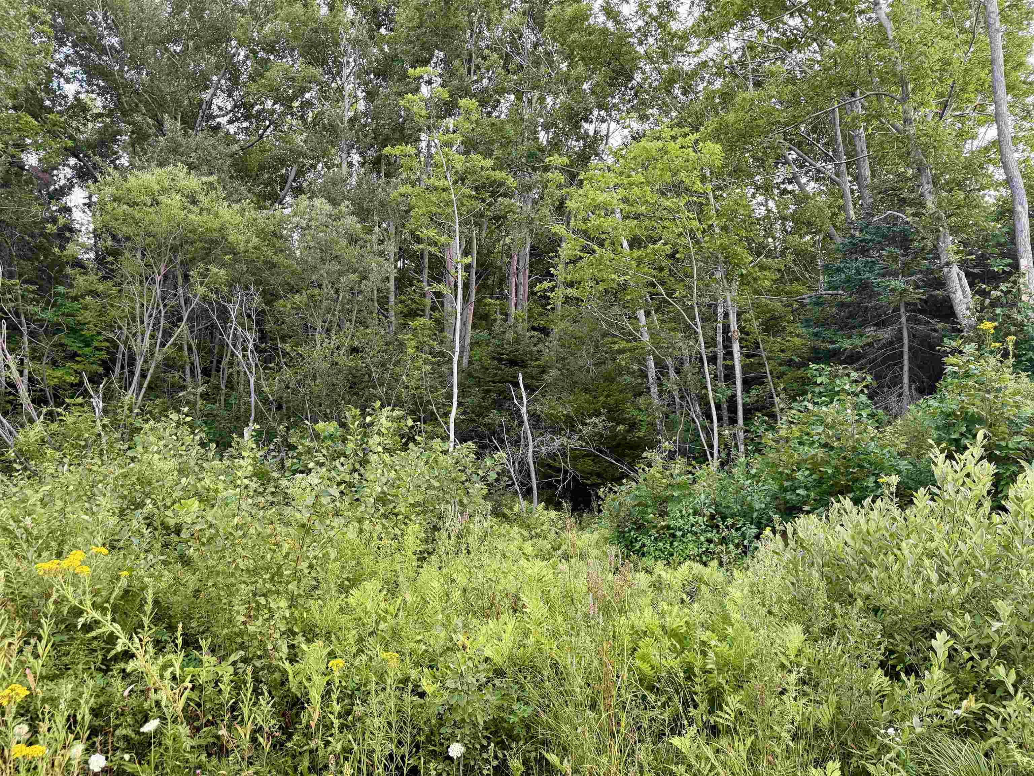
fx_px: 717
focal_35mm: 24
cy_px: 388
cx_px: 517
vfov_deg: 56.8
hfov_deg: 71.6
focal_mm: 6.76
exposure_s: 1/165
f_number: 1.78
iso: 200
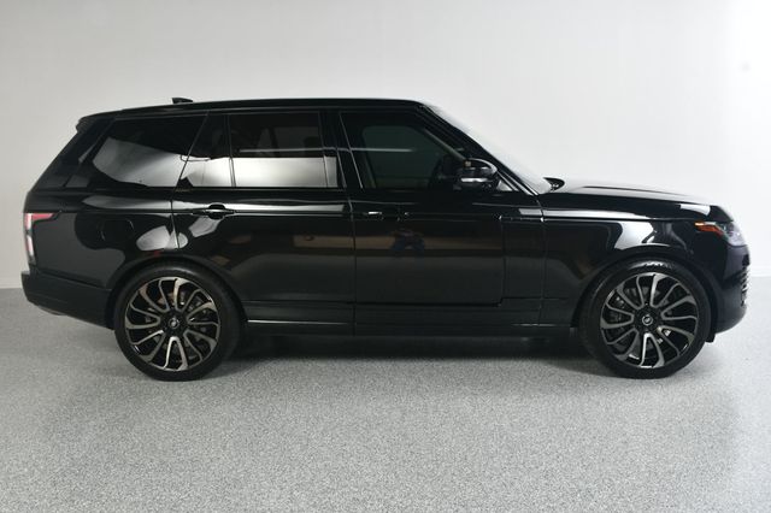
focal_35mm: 33
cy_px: 256
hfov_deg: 57.2
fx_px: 706
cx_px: 386
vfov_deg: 39.9
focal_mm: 22
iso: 100
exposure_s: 1/160
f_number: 9
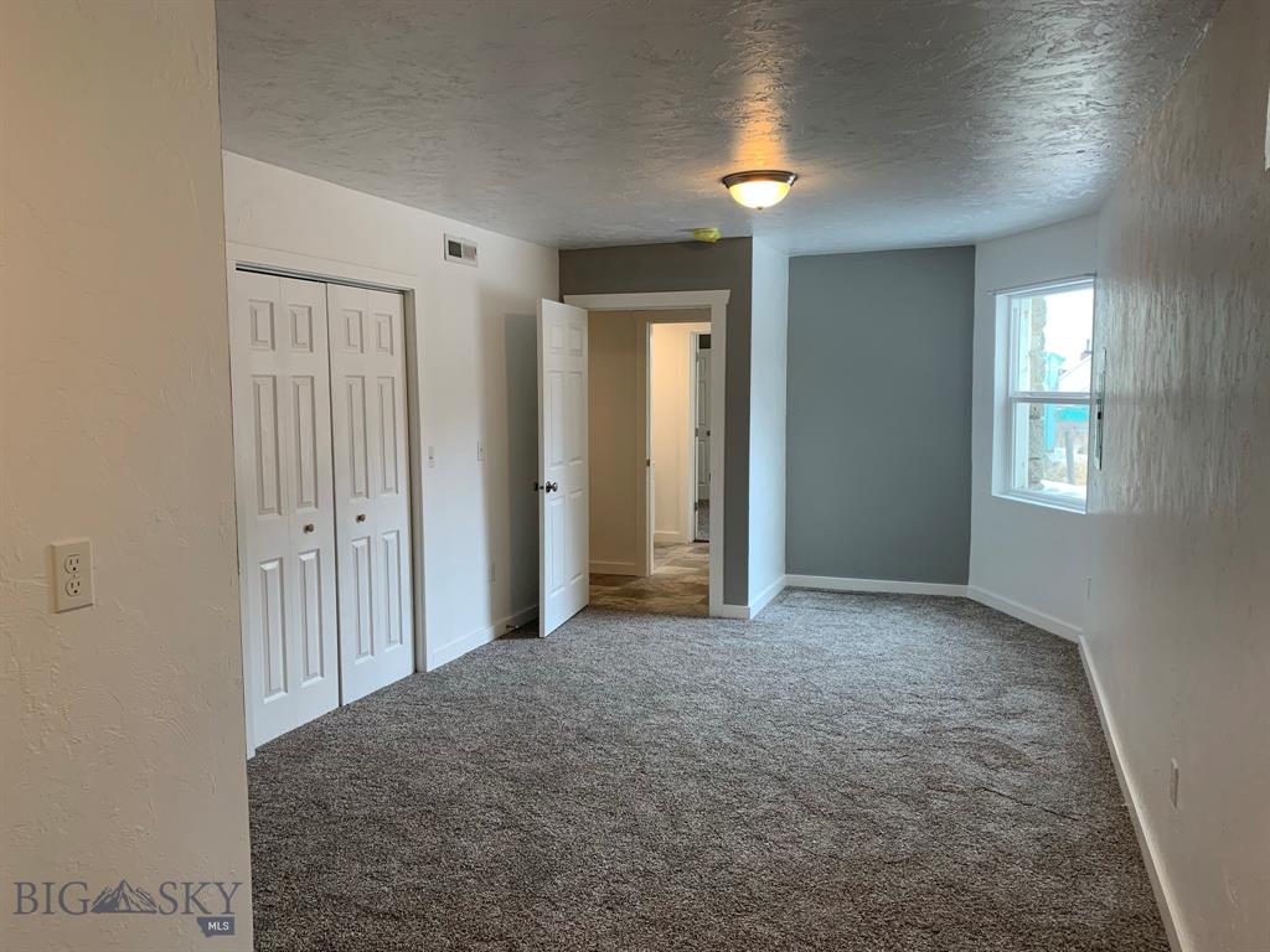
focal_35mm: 26
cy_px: 476
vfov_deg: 53.1
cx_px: 635
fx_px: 954
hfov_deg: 67.3
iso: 80
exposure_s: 1/120
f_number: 1.8
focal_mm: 4.25
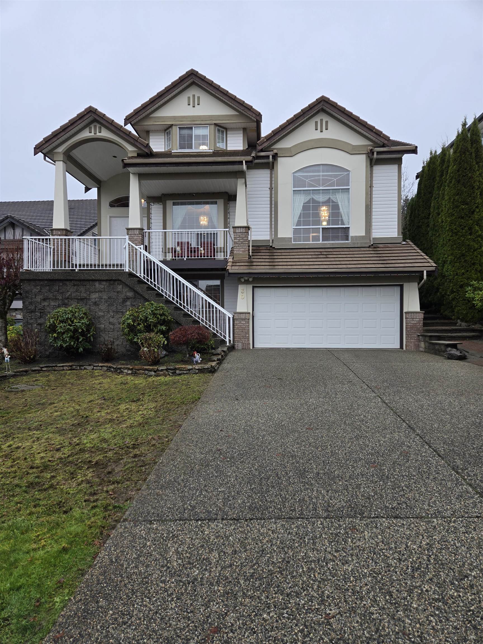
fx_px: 428
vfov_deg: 73.9
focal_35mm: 23
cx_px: 242
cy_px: 322
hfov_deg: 58.9
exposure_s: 1/180
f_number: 1.8
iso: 40
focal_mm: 5.4
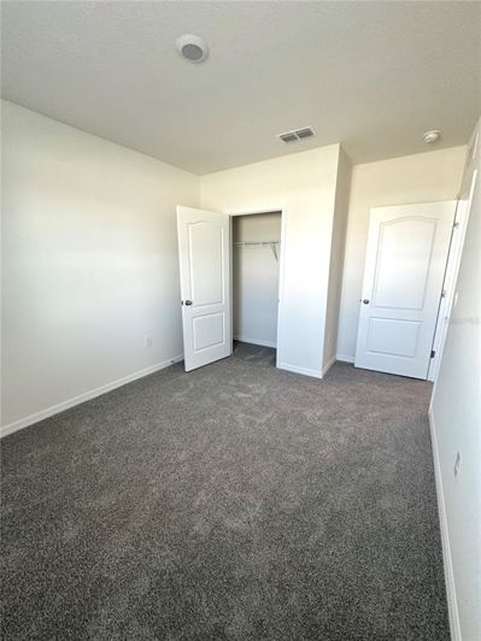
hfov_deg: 85.7
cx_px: 240
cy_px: 320
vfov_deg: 102.1
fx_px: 259
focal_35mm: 14
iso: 250
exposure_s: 1/99
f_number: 2.2
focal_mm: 2.22
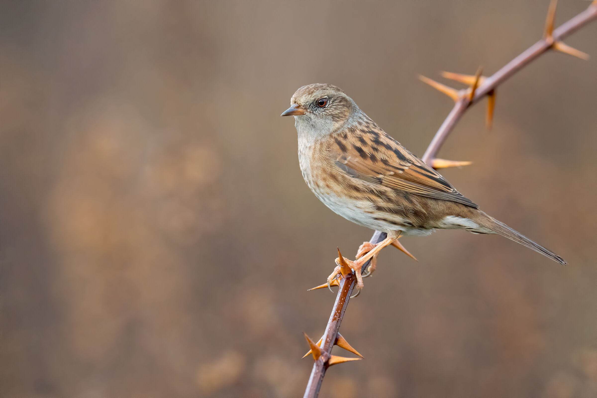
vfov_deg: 2.4
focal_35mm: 571
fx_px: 9468
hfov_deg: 3.6
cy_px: 199
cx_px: 298
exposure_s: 1/250
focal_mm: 571
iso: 6400
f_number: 9
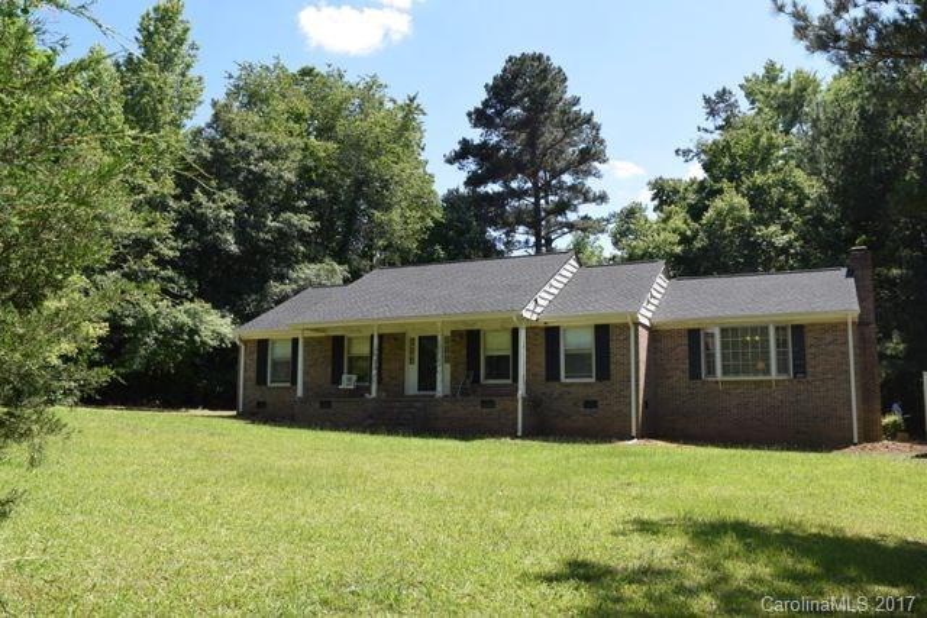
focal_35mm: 30
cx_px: 464
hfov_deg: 61.9
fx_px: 773
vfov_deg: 43.6
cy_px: 309
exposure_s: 1/250
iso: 200
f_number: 8
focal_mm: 20
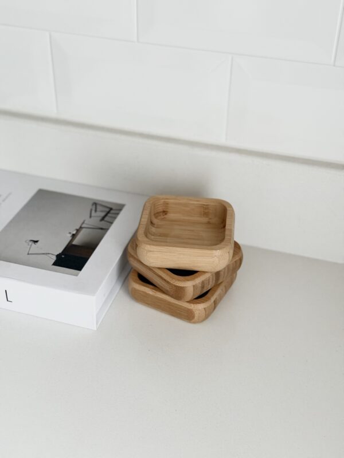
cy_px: 229
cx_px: 172
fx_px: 636
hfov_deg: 30.3
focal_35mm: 48
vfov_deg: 39.7
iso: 640
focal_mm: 6.76
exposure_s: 1/30
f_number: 1.78
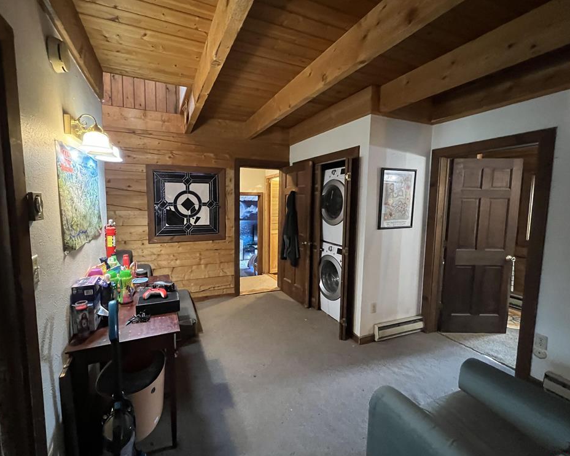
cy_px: 226
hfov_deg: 100.4
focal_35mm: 14
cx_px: 259
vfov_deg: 88.0
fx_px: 236
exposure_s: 1/40
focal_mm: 1.57
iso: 1000
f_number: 1.8
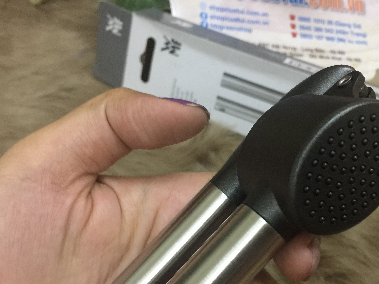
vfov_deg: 34.9
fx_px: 449
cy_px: 182
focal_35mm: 41
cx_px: 236
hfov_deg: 45.4
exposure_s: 1/10
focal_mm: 4.15
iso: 125
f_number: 2.2
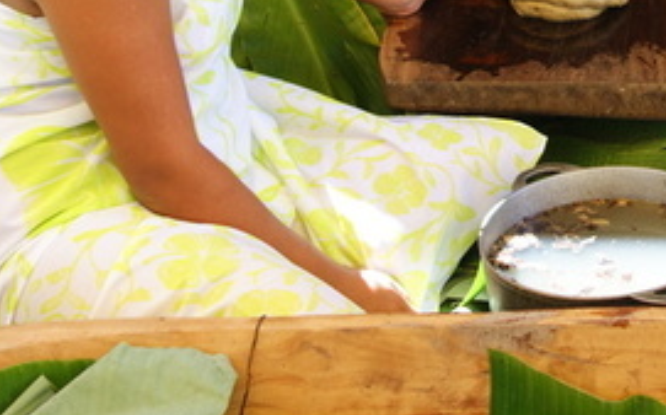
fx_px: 2195
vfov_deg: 10.6
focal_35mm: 121
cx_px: 683
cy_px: -126
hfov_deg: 16.8
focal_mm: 28
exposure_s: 1/50
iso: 100
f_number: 4
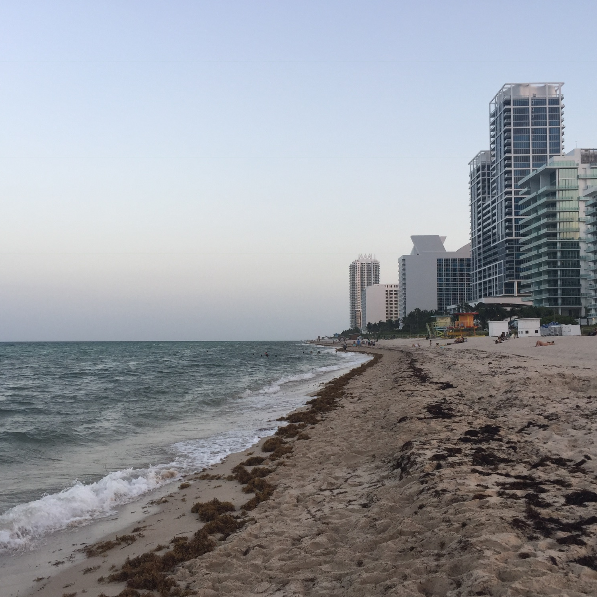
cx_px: 276
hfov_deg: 47.2
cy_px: 304
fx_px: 683
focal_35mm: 35
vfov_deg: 47.2
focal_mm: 4.15
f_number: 2.2
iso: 40
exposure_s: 1/120
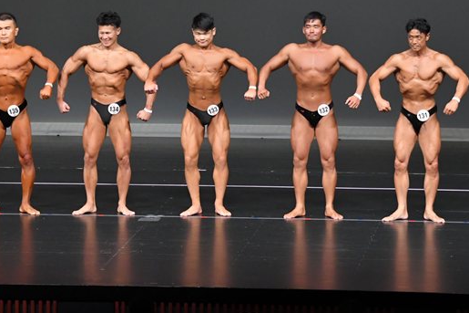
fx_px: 3295
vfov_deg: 5.4
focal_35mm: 253
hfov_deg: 8.1
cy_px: 87
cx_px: 190
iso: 4000
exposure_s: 1/400
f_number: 5.6
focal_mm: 112
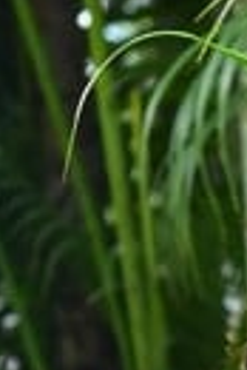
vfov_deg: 4.2
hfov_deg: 2.9
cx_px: 585
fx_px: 4916
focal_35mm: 479
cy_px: 857
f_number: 5
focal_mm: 65
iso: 400
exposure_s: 1/125
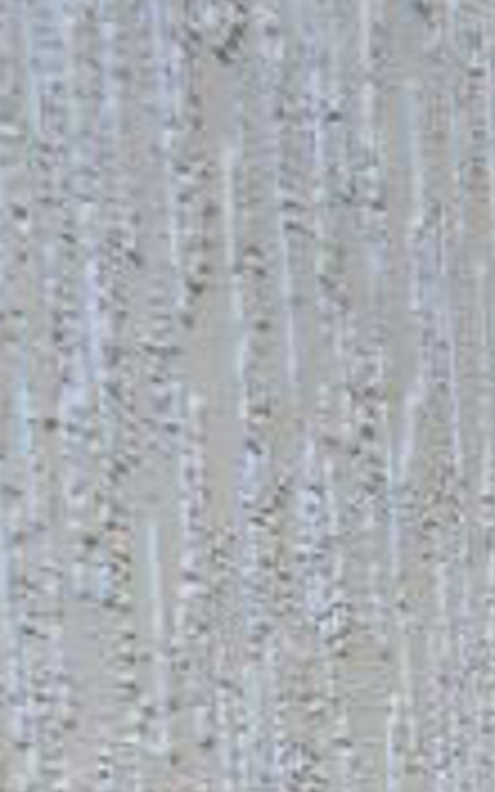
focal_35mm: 80
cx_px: 1899
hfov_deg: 8.6
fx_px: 1727
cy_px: 1678
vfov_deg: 17.0
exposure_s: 1/60
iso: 500
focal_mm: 2.2
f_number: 2.2
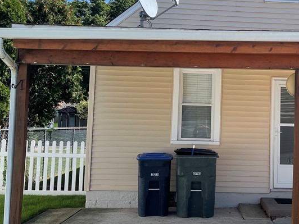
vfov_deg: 29.1
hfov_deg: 37.2
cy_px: 93
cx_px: 227
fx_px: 432
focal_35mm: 50
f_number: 1.6
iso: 32
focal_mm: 5.1
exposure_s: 1/2203
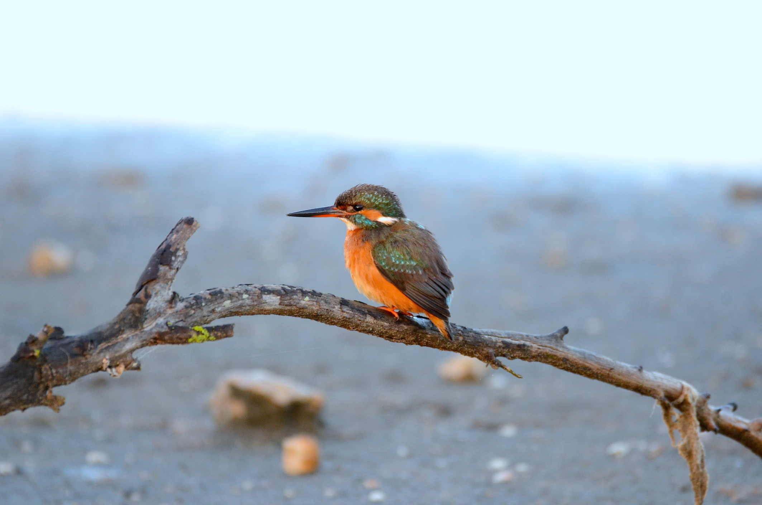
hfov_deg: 2.3
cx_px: 381
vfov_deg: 1.5
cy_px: 252
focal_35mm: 900
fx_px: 19010
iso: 800
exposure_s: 1/125
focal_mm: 600
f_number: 6.3
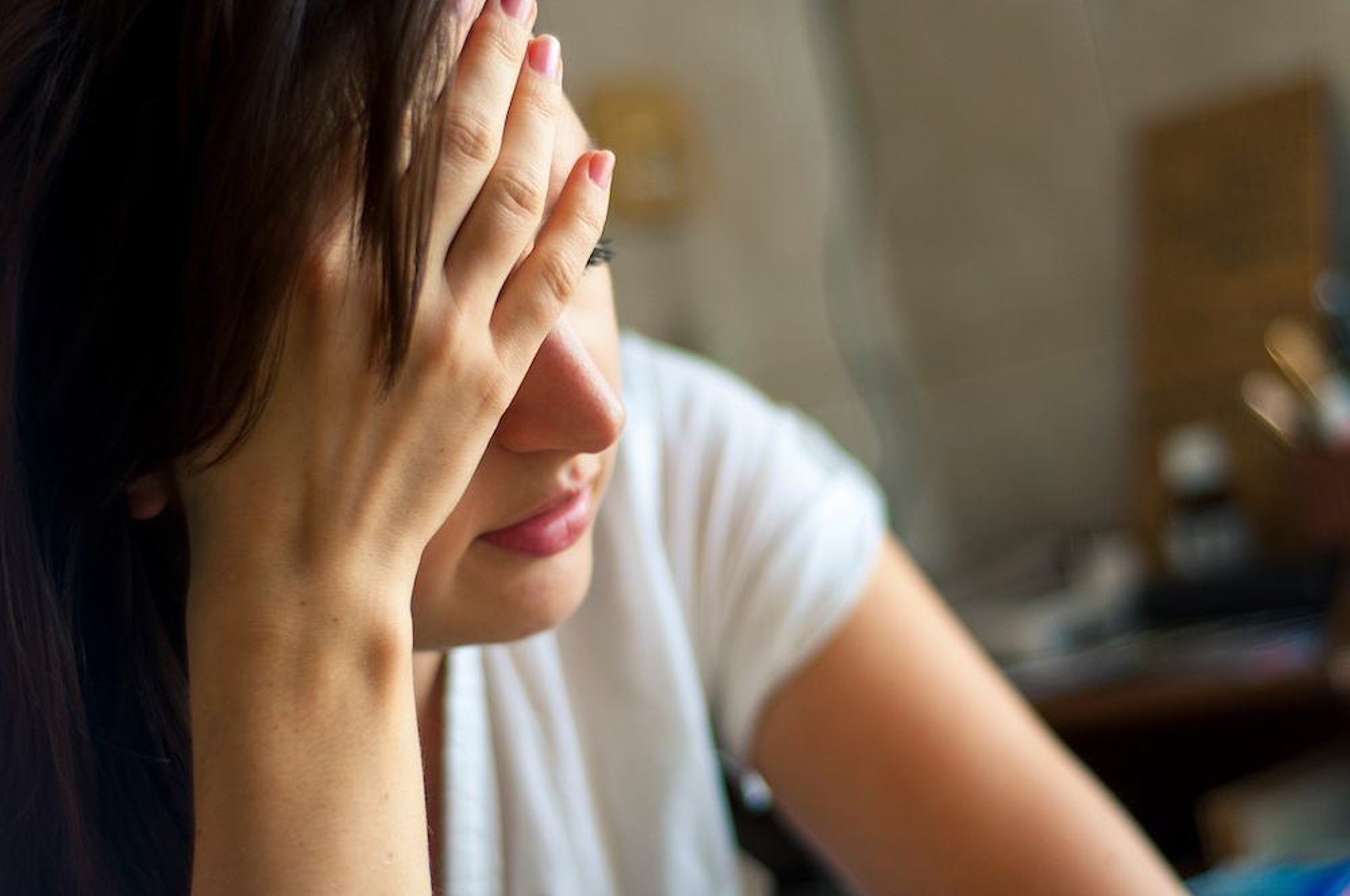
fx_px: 2809
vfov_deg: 18.1
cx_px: 675
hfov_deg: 27.0
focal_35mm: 75
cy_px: 448
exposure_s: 1/200
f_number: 1.8
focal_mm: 50
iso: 400
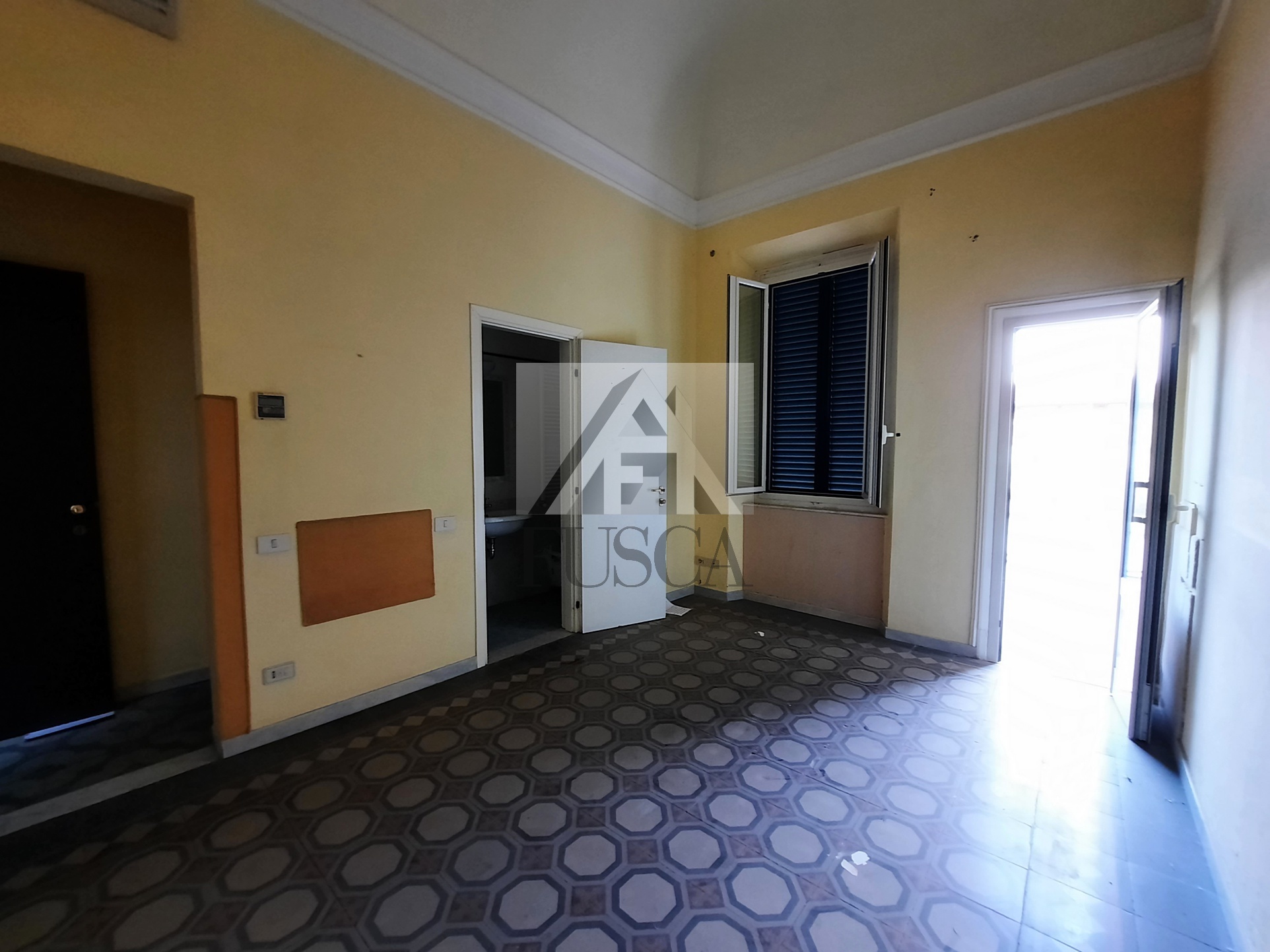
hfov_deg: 106.2
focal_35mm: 13
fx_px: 477
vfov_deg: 89.9
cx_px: 635
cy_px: 476
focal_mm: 1.74
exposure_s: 1/25
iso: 200
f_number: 2.2
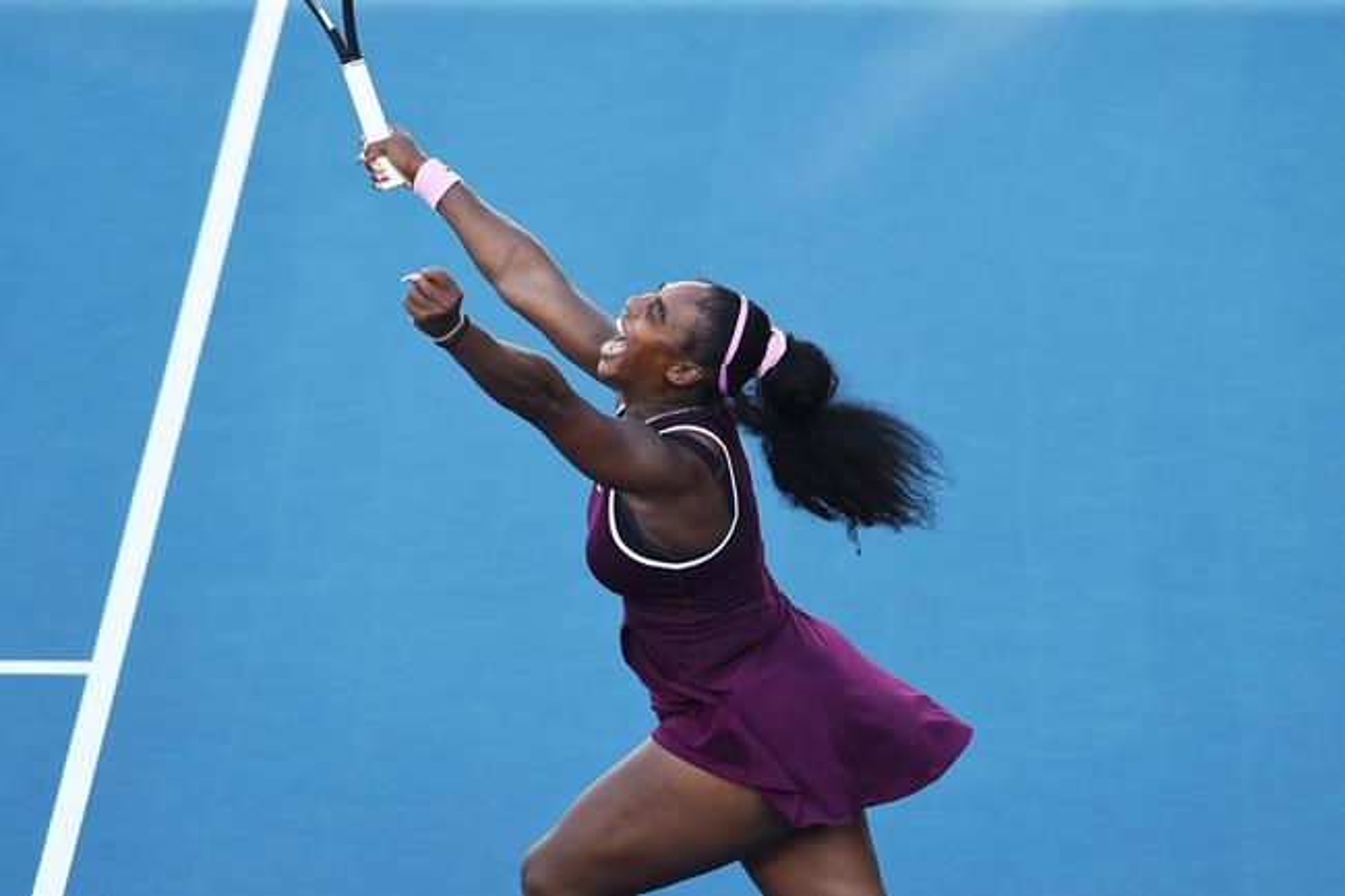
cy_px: 448
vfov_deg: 4.6
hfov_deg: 6.9
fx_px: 11205
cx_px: 672
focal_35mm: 300
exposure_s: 1/1600
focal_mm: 300
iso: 800
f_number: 4.5
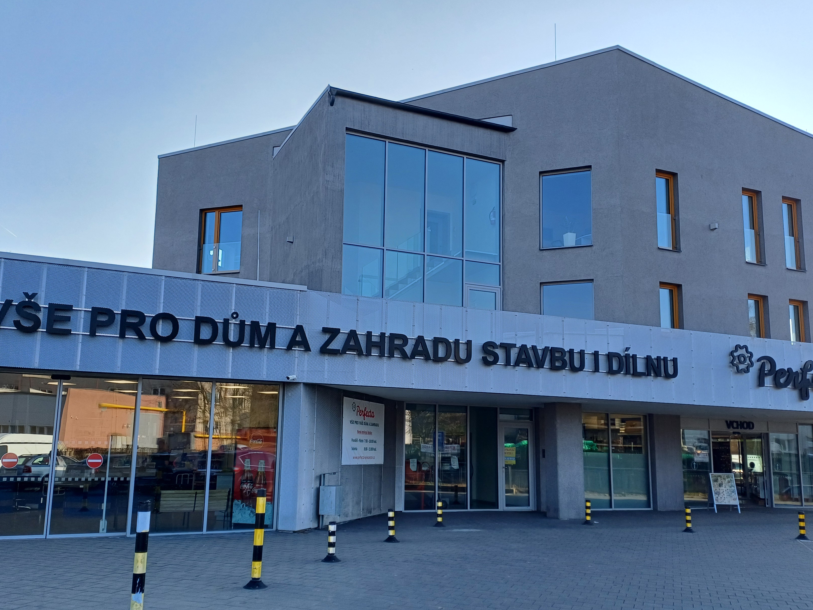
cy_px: 338
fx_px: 728
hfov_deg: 58.4
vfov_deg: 45.4
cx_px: 414
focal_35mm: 31
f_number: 1.8
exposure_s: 1/401
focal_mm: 4.65
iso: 50
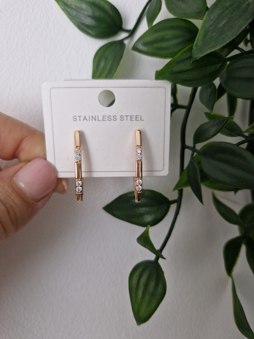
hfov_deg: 58.9
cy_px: 170
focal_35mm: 23
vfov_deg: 73.9
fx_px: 225
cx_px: 127
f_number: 1.8
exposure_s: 1/100
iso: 100
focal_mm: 5.4
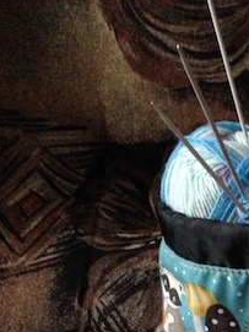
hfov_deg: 19.3
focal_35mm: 73
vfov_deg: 25.9
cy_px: 292
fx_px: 701
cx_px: 274
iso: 800
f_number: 2.4
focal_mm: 4.12
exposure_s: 1/15
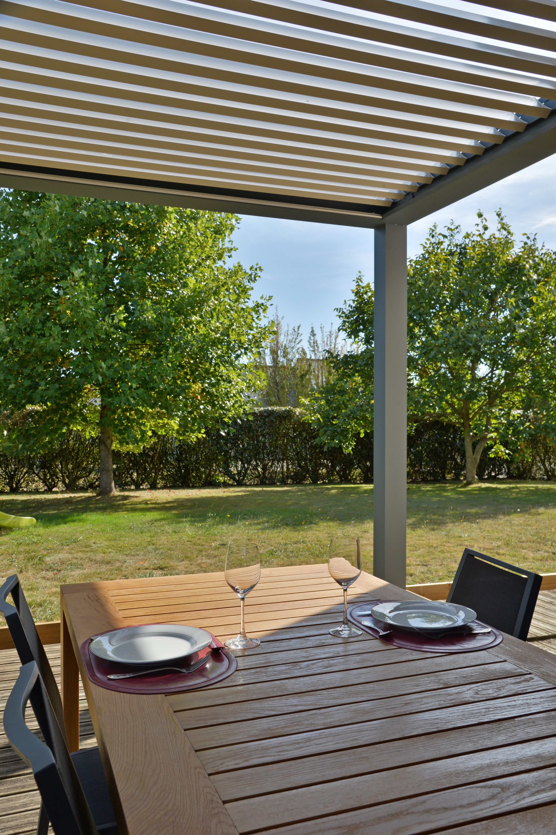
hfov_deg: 42.3
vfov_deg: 60.3
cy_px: 418
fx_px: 719
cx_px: 278
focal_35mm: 31
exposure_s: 1/800
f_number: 11
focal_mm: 31
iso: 800
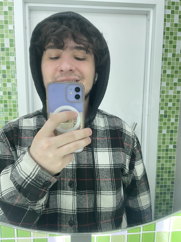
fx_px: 181
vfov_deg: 67.3
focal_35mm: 26
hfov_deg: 53.1
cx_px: 90
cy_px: 121
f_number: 1.6
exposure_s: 1/60
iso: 125
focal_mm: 4.2
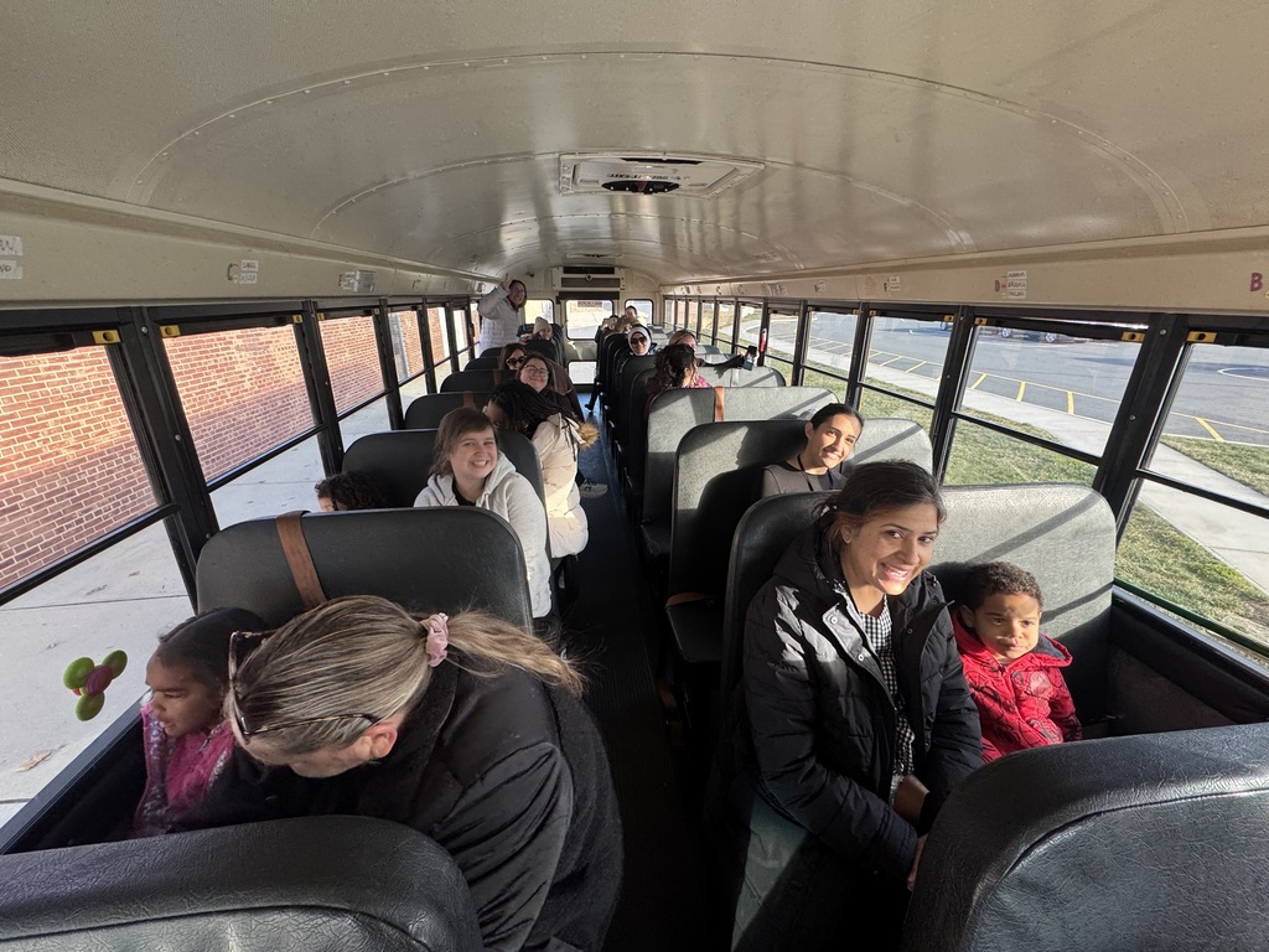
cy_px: 476
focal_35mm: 14
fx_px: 513
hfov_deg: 102.1
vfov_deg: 85.7
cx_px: 634
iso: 200
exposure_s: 1/99
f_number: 2.2
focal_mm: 2.22
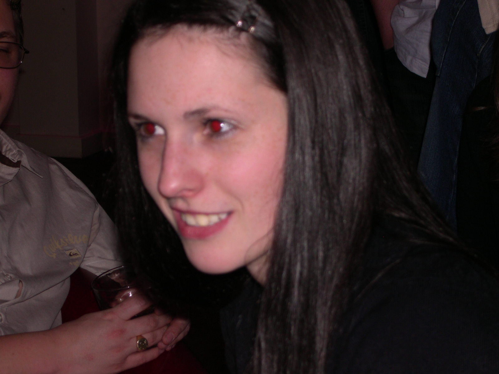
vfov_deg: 13.0
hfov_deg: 17.3
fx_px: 1643
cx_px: 250
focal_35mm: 114
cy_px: 187
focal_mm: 24
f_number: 4.9
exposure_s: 1/60
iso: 100
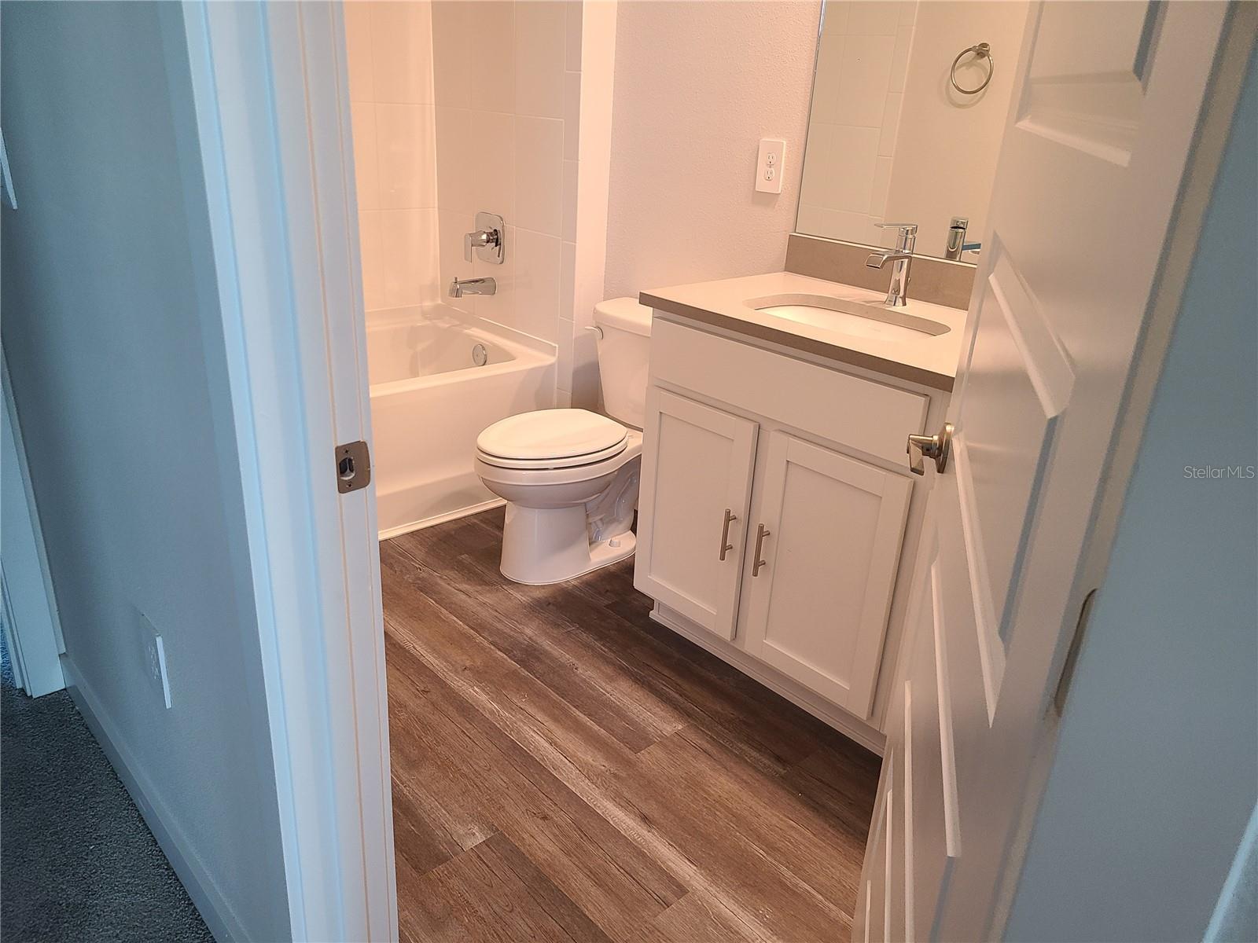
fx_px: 945
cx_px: 629
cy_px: 472
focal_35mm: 26
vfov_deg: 53.1
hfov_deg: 67.3
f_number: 1.8
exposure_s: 1/60
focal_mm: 5.4
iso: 200
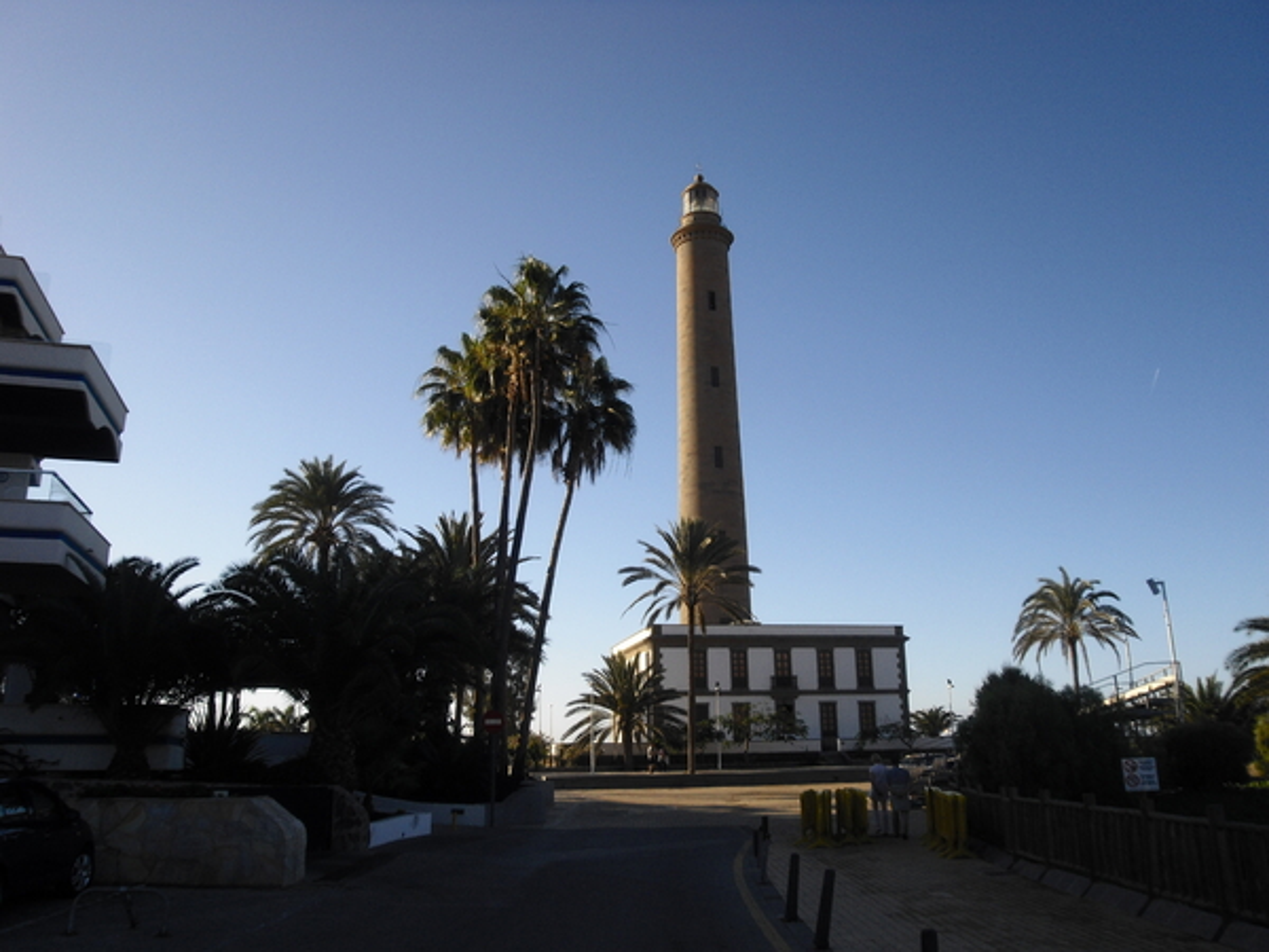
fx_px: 1026
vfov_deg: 49.7
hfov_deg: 63.4
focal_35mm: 28
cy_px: 476
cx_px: 634
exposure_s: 1/200
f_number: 7.8
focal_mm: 4.65
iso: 64
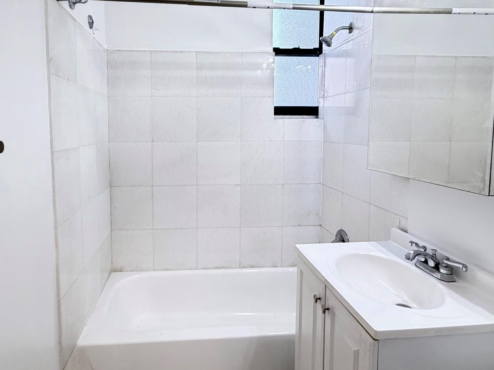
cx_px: 215
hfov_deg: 73.6
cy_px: 153
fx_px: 328
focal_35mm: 23
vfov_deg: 58.5
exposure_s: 1/60
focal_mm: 2.22
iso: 400
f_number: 2.2
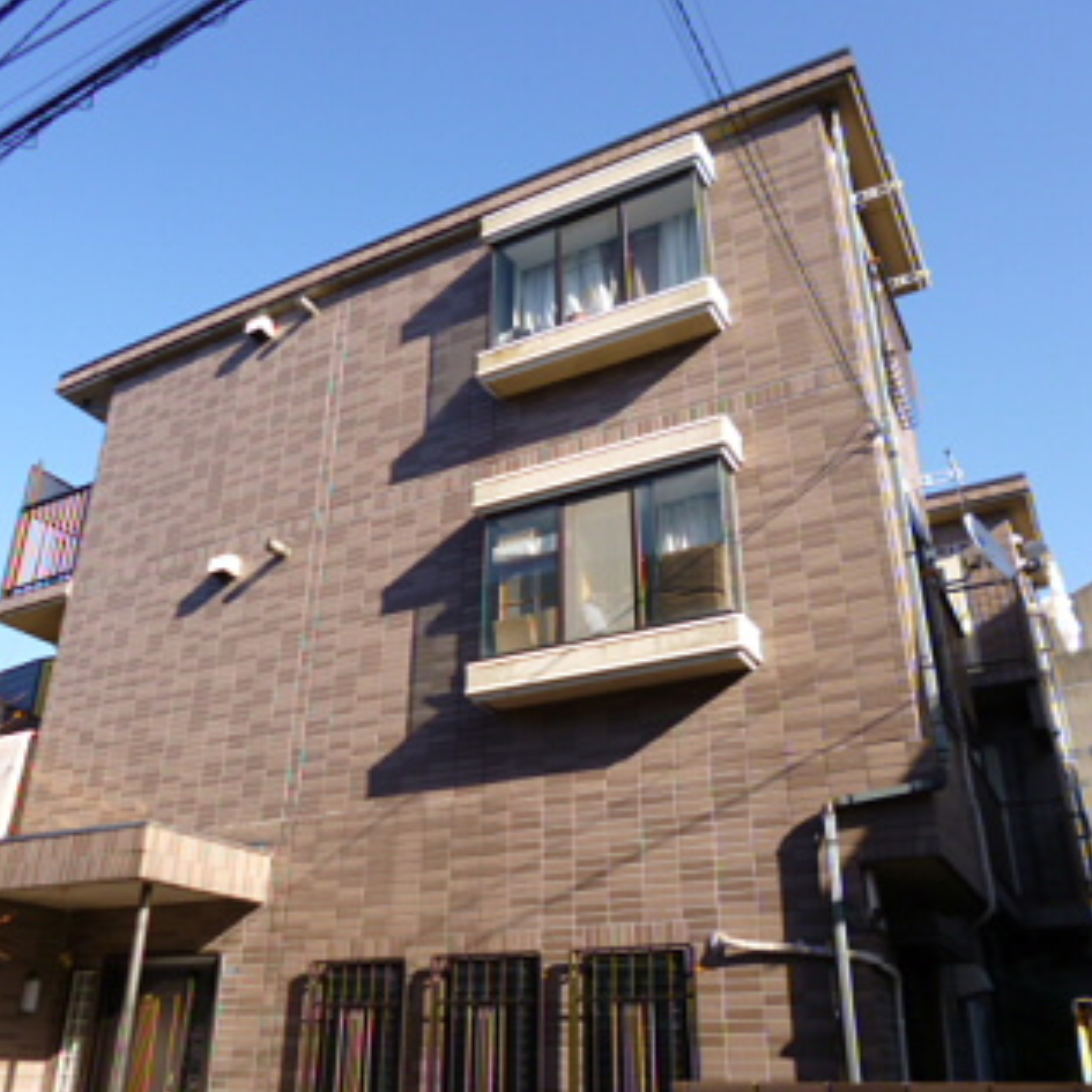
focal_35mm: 29
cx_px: 520
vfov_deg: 55.6
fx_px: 1035
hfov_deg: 55.6
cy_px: 553
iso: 100
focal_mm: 4.3
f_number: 2.5
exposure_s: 1/500
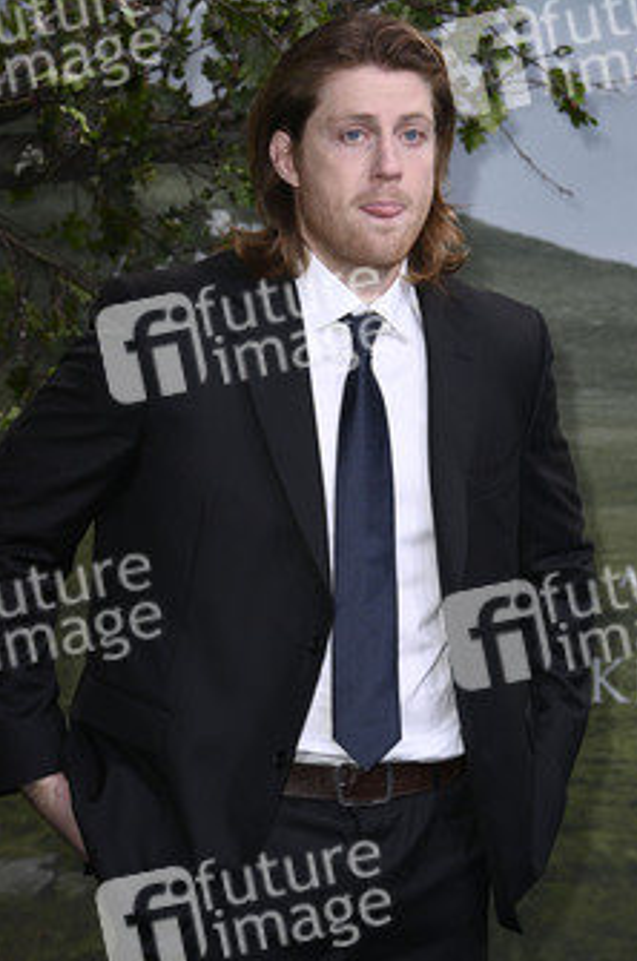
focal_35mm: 110
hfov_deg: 12.4
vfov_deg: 18.6
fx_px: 2932
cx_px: 327
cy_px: 479
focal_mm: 92
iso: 640
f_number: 5.6
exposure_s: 1/250
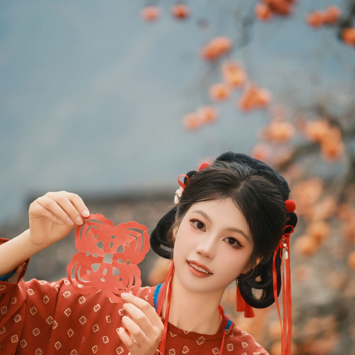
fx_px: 1764
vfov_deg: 11.5
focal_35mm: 152
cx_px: 178
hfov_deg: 11.5
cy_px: 242
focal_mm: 119
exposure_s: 1/400
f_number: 2.8
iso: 640
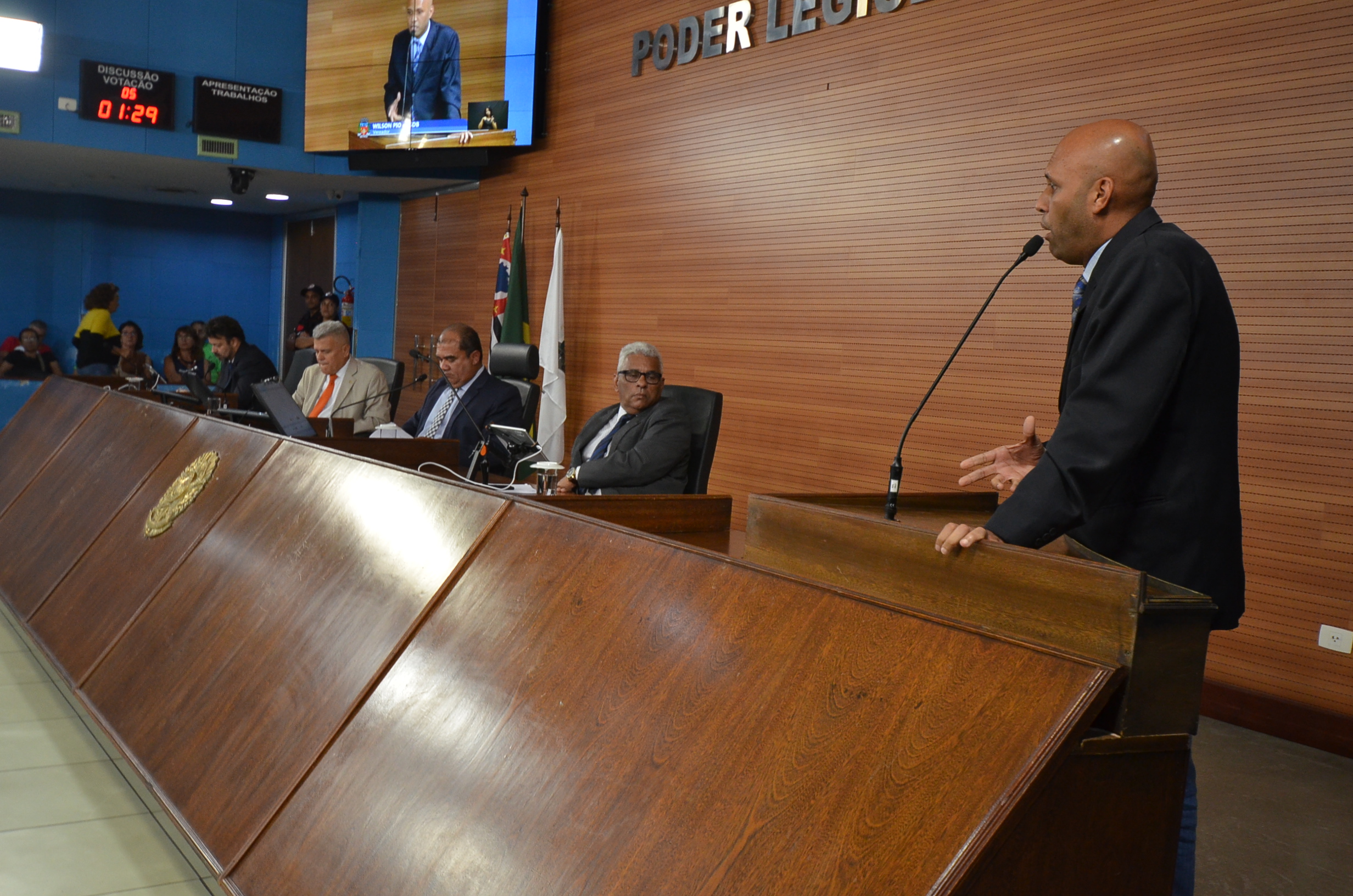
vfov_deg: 36.7
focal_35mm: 36
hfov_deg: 53.2
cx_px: 676
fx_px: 1350
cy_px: 448
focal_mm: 24
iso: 1250
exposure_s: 1/80
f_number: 4.5
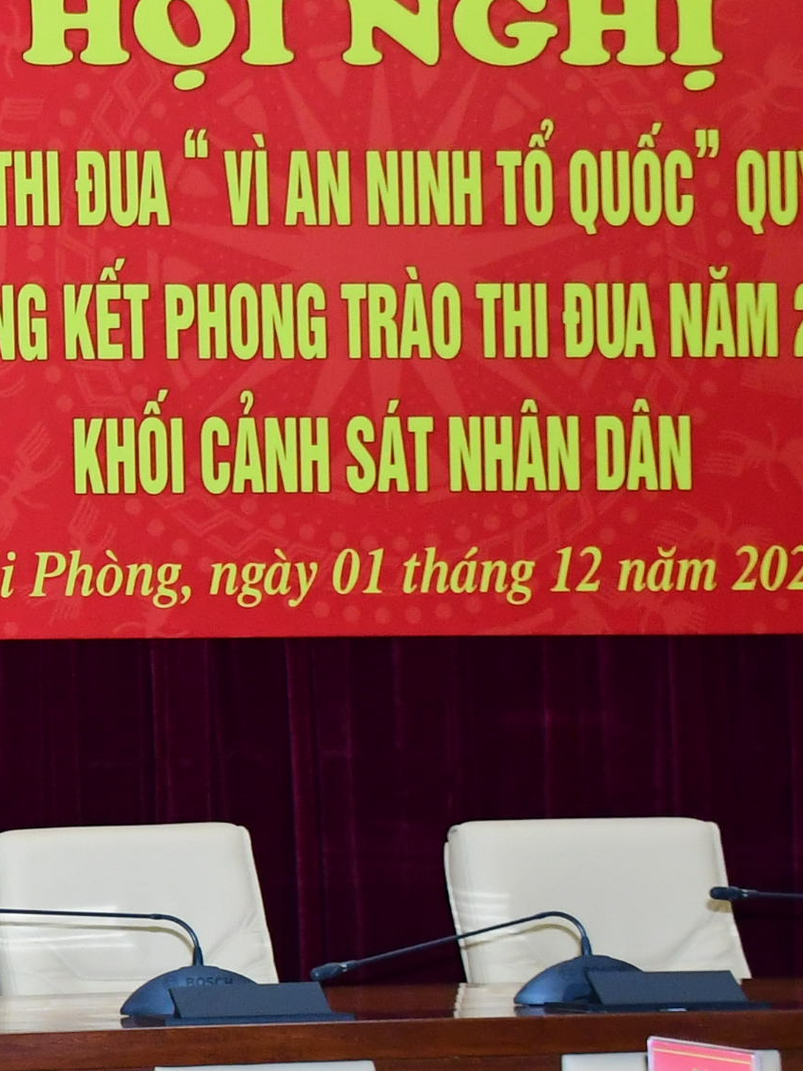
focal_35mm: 107
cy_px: 853
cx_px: -849
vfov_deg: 18.2
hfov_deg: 12.1
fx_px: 3311
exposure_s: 1/200
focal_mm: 20
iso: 1600
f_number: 5
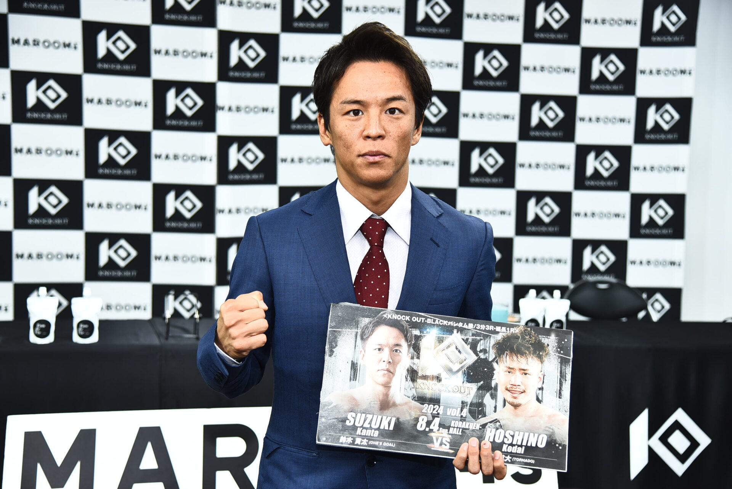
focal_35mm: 55
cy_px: 244
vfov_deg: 24.6
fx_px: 1119
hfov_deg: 36.2
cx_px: 366
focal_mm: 55
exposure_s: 1/200
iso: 500
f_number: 4
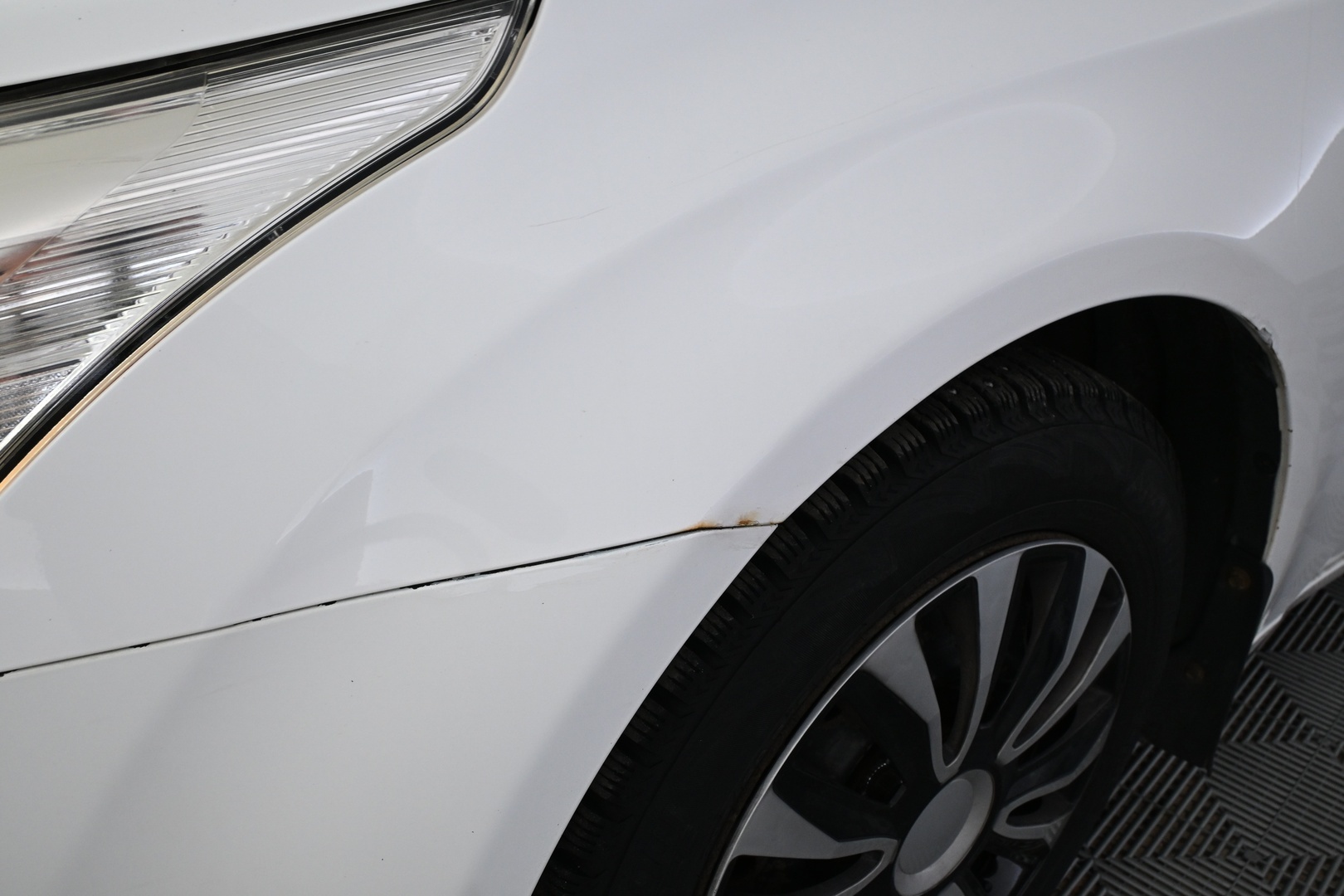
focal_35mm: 32
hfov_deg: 58.3
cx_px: 672
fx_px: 1204
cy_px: 448
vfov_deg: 40.8
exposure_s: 1/30
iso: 800
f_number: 8
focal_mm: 21.5
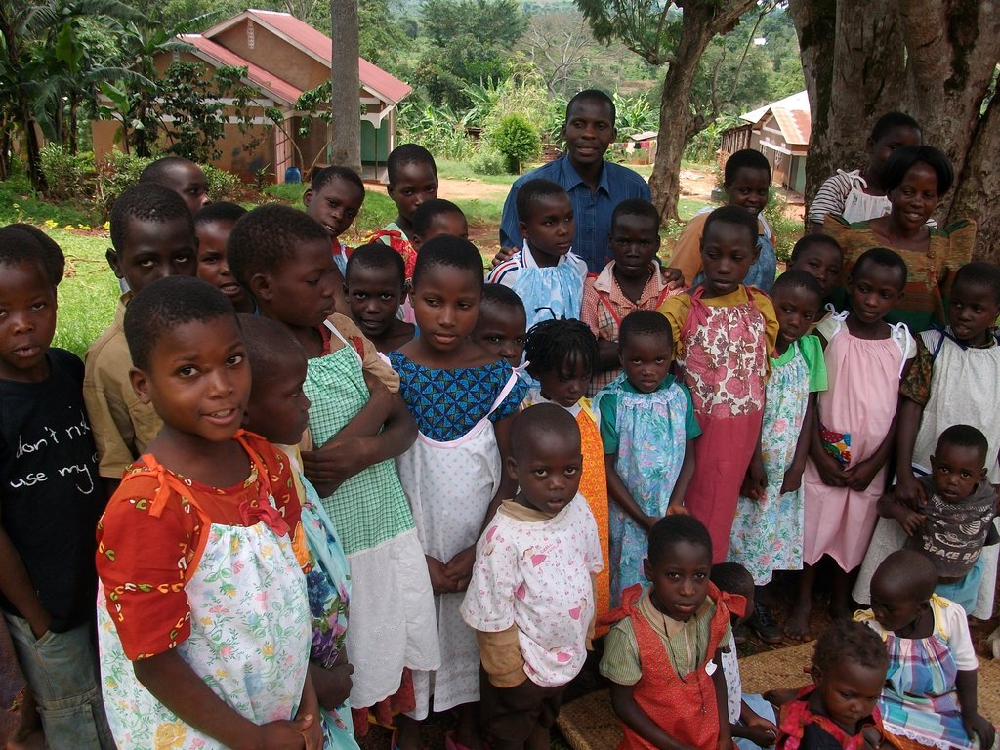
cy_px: 375
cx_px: 500
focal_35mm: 32
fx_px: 924
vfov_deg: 44.2
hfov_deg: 56.8
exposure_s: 1/348
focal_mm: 5.7
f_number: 2.9
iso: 80
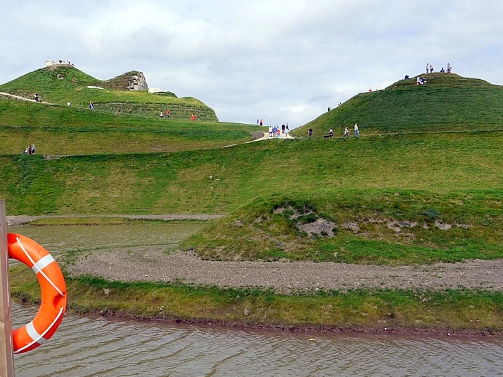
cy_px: 245
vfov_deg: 36.5
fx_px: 567
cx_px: 201
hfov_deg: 47.6
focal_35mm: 39
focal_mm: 14
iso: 100
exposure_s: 1/500
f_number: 8
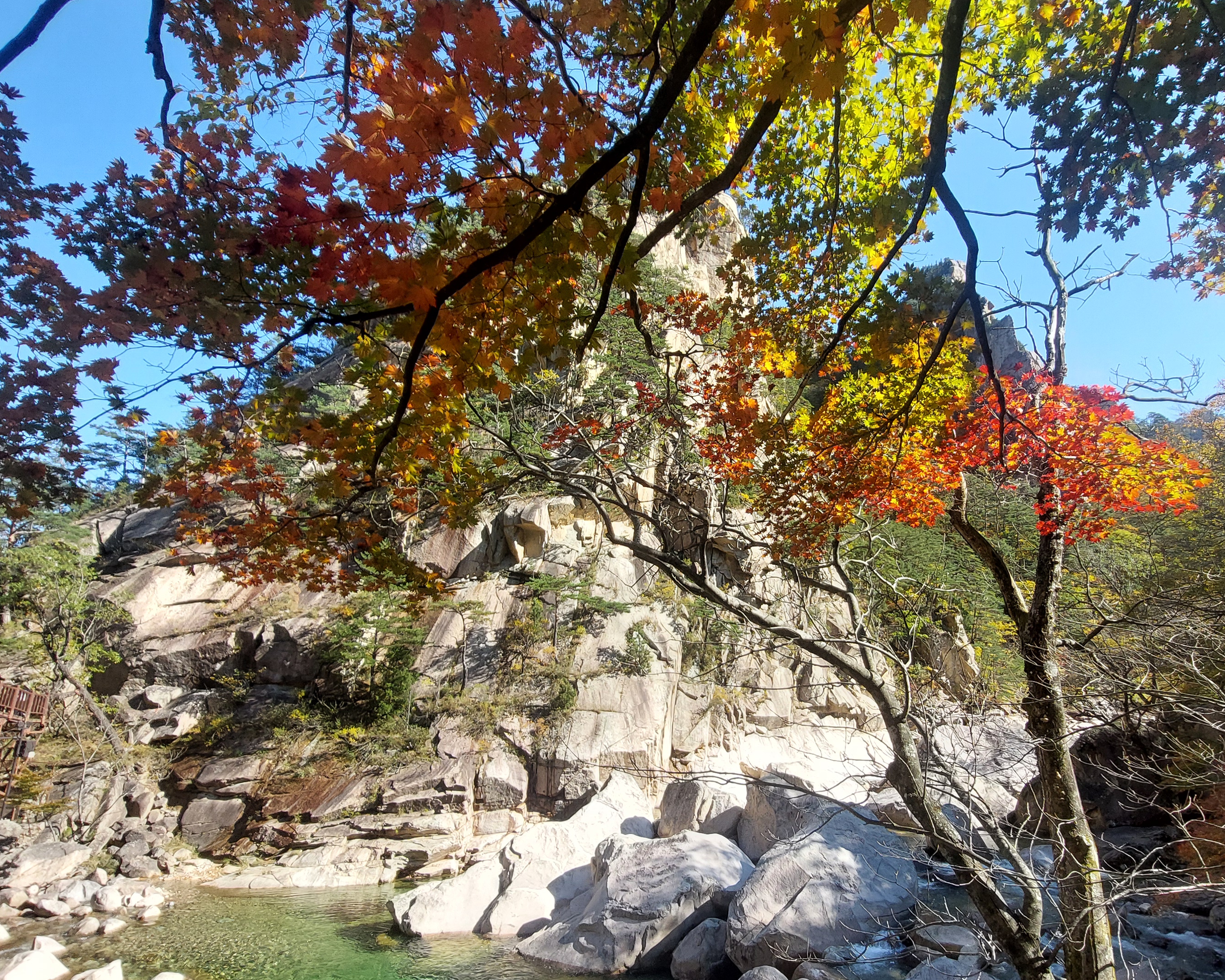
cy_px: 518
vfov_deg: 70.8
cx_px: 689
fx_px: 689
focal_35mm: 19
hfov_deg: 82.9
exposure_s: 1/526
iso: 50
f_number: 2.2
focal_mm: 1.74
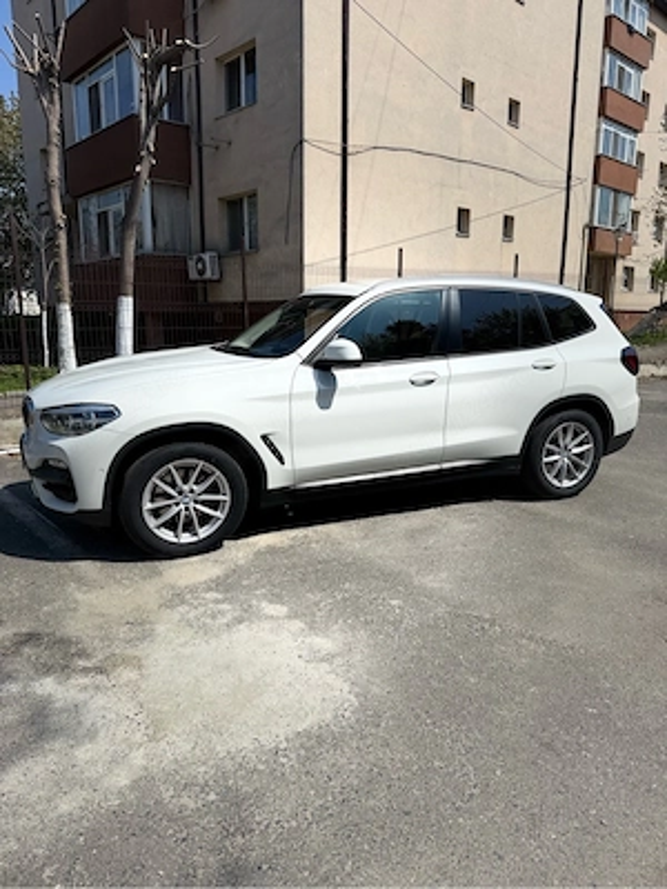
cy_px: 444
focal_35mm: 24
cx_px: 334
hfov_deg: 56.8
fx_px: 617
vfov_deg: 71.6
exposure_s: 1/9091
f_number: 1.78
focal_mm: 6.76
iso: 80
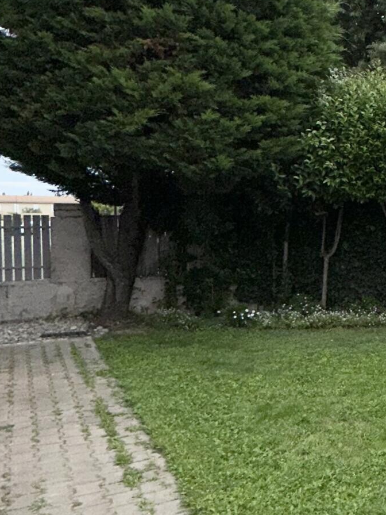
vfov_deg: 46.8
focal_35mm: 40
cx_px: 527
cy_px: 240
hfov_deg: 28.2
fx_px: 595
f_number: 2.2
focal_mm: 2.22
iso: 32
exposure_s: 1/5556
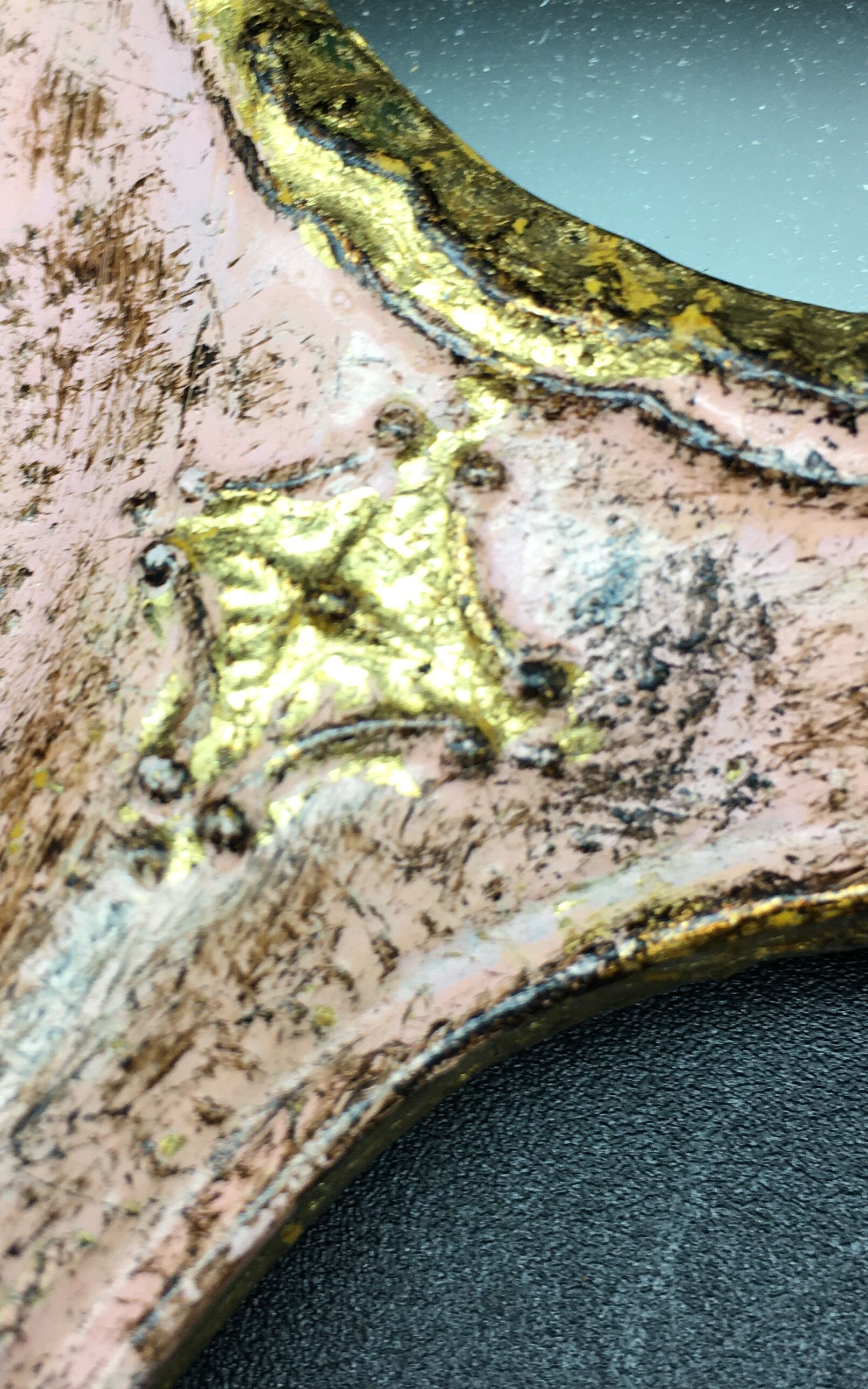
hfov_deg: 26.6
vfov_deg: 41.7
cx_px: 251
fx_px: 1817
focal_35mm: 48
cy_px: 594
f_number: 2.2
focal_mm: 4.15
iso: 25
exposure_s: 1/50
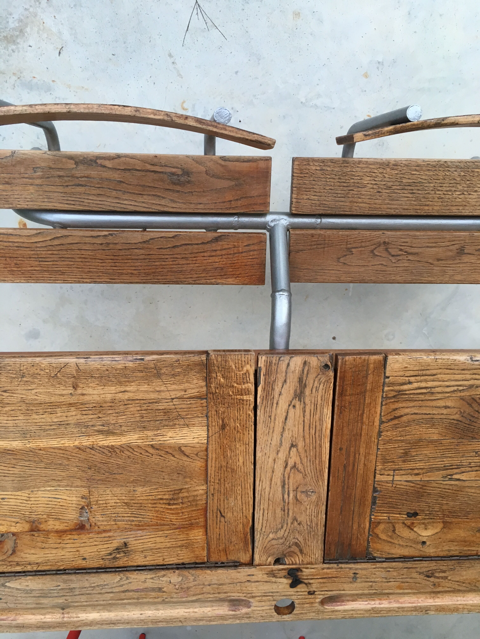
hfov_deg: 48.2
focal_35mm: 29
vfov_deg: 61.7
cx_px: 240
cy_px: 320
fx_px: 536
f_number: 2.2
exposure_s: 1/33
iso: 50
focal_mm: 4.15
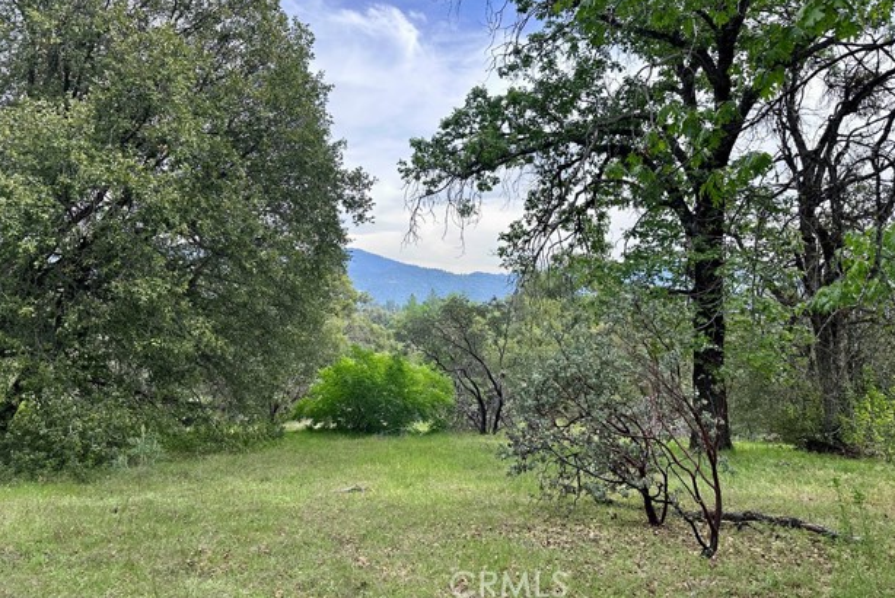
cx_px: 434
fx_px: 647
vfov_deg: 49.4
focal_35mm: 26
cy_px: 255
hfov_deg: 69.4
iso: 80
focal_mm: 6.86
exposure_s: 1/3058
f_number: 1.78
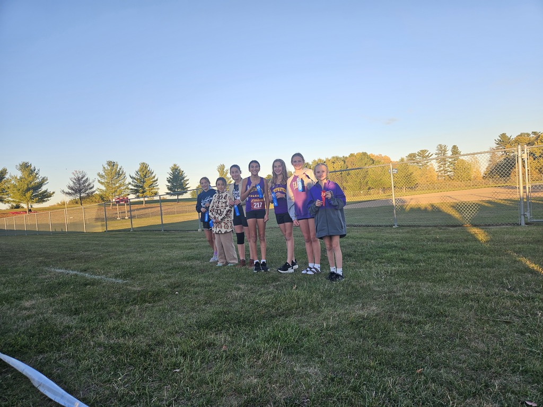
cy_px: 204
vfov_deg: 58.9
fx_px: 361
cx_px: 272
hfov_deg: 73.9
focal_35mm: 23
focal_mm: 5.4
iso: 25
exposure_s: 1/330
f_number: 1.8
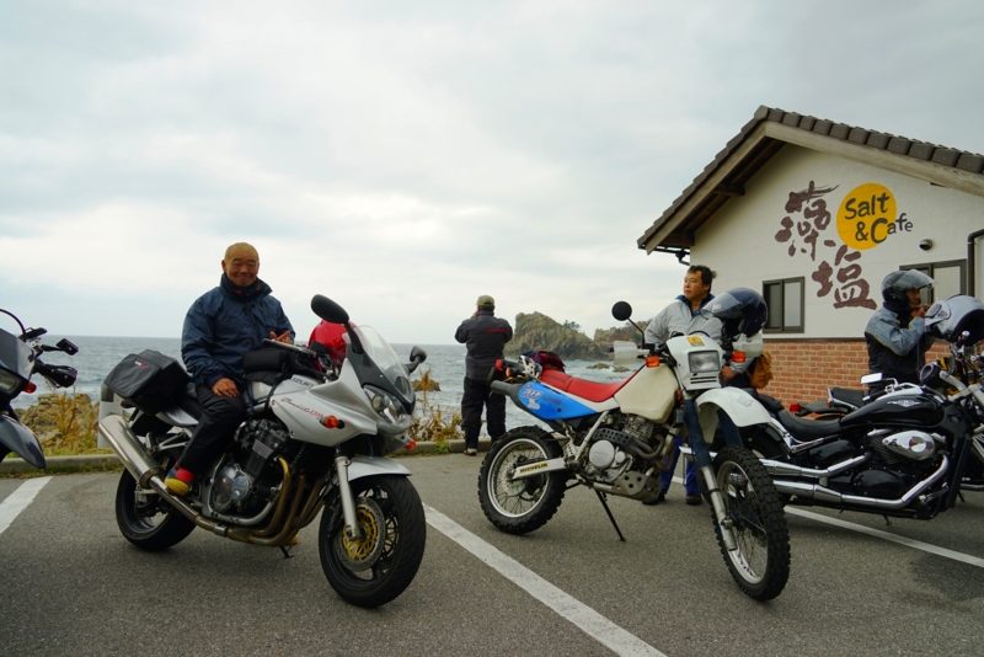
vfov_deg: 53.2
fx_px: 656
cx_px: 492
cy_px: 328
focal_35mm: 24
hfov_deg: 73.7
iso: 100
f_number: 5
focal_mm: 24
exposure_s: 1/80
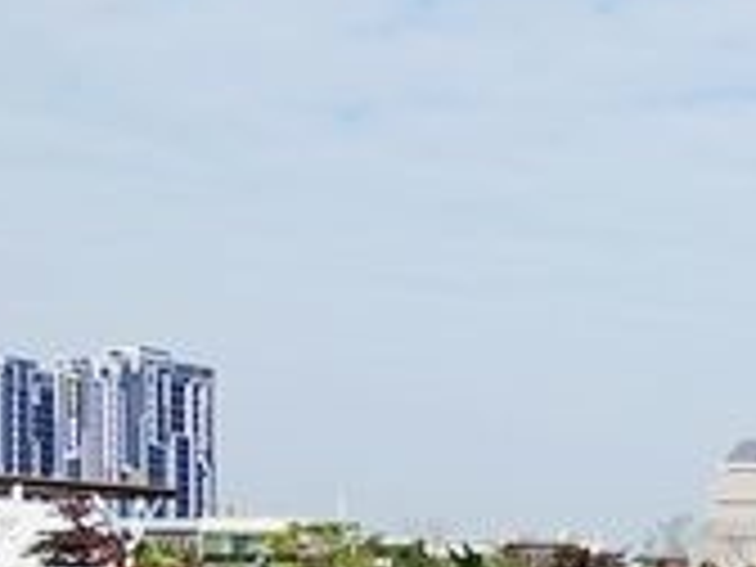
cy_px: 628
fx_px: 1944
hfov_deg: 19.6
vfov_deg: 16.1
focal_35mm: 89
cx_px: 1076
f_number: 4
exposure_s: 1/160
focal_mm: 8.8
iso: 125
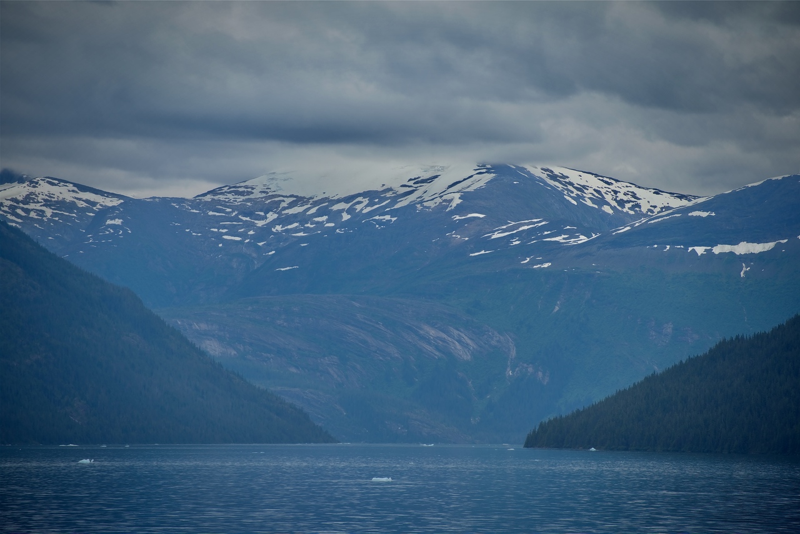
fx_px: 5112
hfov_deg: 8.9
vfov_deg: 6.0
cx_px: 400
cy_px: 267
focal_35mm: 230
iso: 100
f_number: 6.3
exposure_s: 1/500
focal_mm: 230
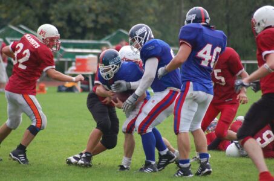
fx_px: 2506
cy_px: 90
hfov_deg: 6.3
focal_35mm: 330
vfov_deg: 4.1
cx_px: 137
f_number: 5.3
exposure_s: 1/320
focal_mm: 220
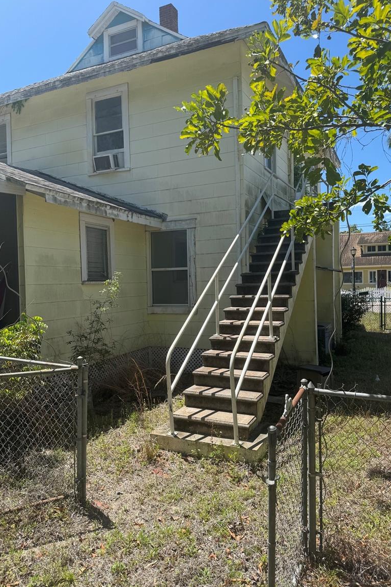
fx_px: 424
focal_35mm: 26
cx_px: 193
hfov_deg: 49.6
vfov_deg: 69.4
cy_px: 284
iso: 80
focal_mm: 6.76
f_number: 1.78
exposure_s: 1/2959
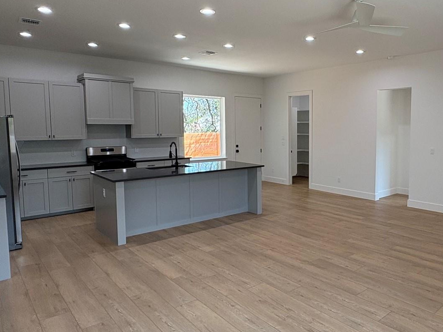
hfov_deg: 63.7
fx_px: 345
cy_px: 156
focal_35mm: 27
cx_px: 294
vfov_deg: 51.3
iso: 100
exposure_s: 1/135
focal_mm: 2.22
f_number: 2.2
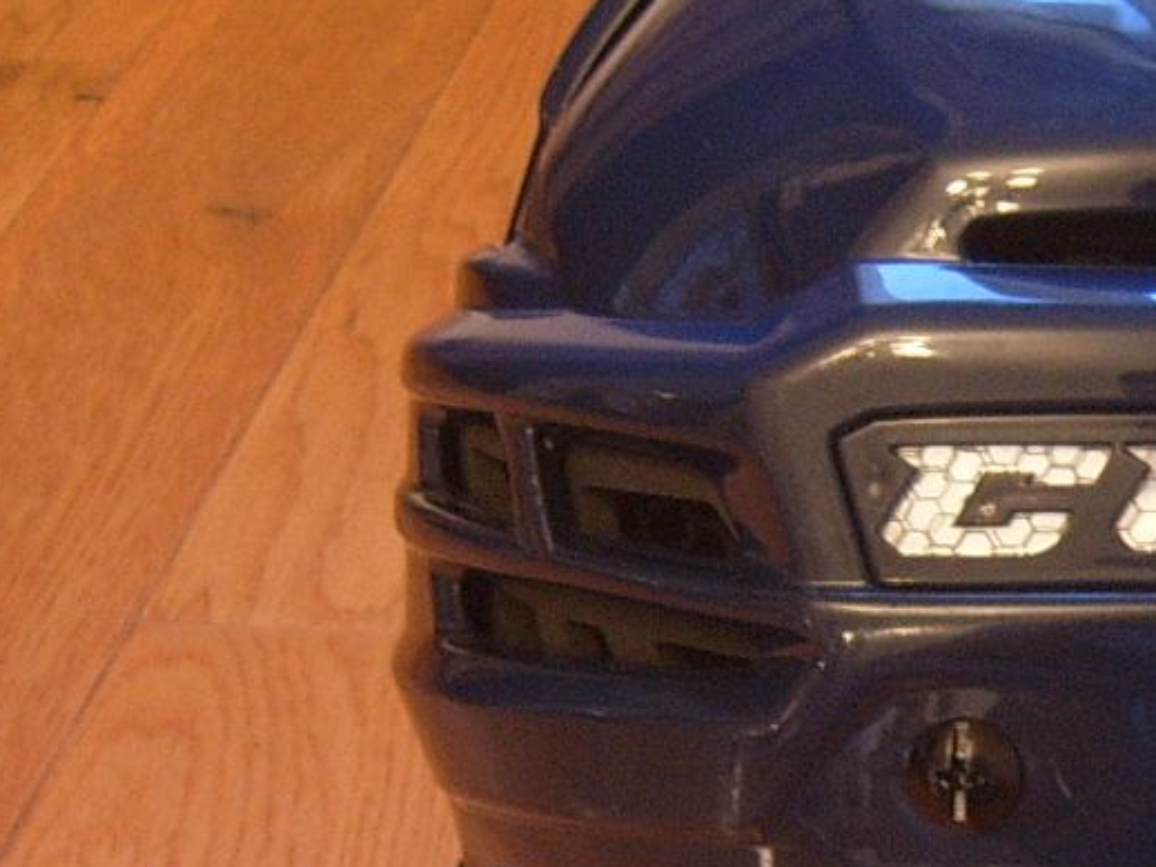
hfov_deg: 17.6
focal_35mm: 108
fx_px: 3606
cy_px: 655
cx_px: 1252
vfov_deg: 13.7
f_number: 2.8
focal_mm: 5.8
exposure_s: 1/8
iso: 100
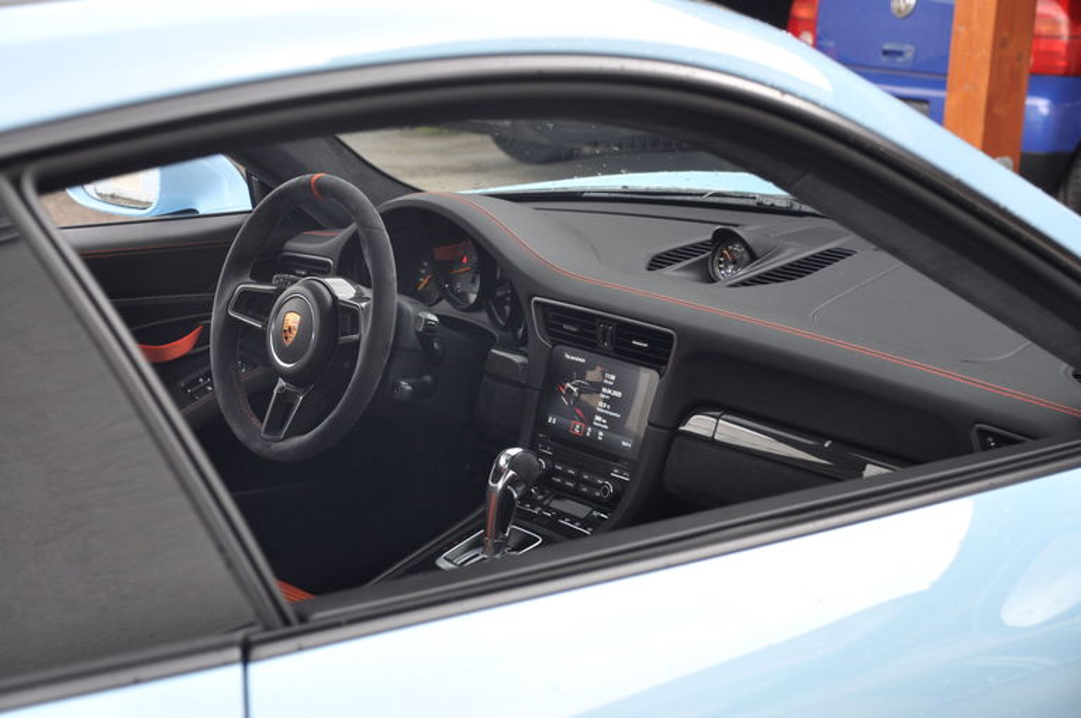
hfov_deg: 30.5
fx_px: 1979
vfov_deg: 20.6
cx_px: 540
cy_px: 359
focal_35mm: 66
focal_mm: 44
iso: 500
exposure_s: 1/60
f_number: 4.5
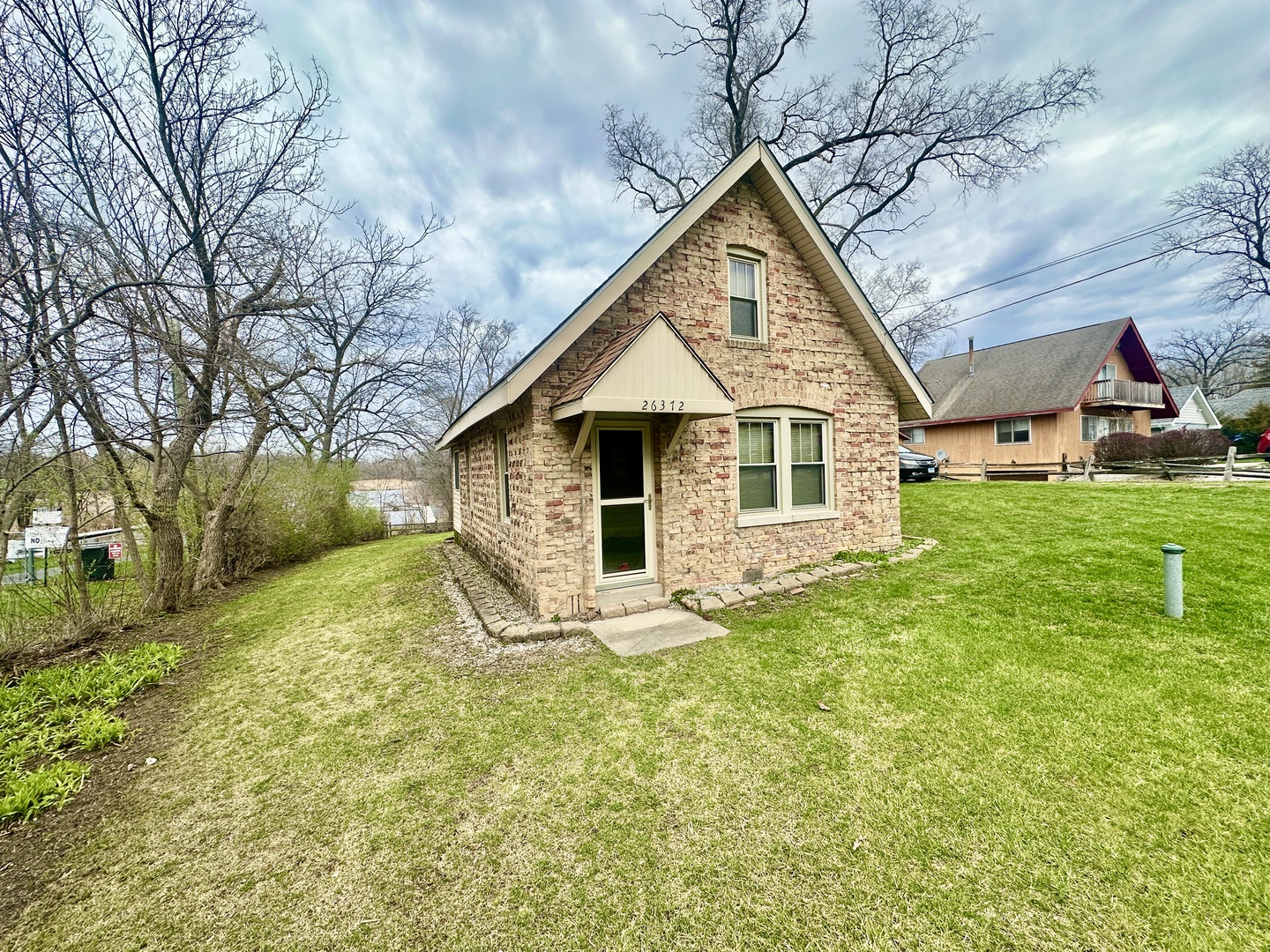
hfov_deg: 102.1
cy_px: 476
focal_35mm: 14
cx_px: 635
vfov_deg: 85.7
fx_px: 514
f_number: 2.2
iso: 50
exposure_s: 1/1247
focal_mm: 2.22
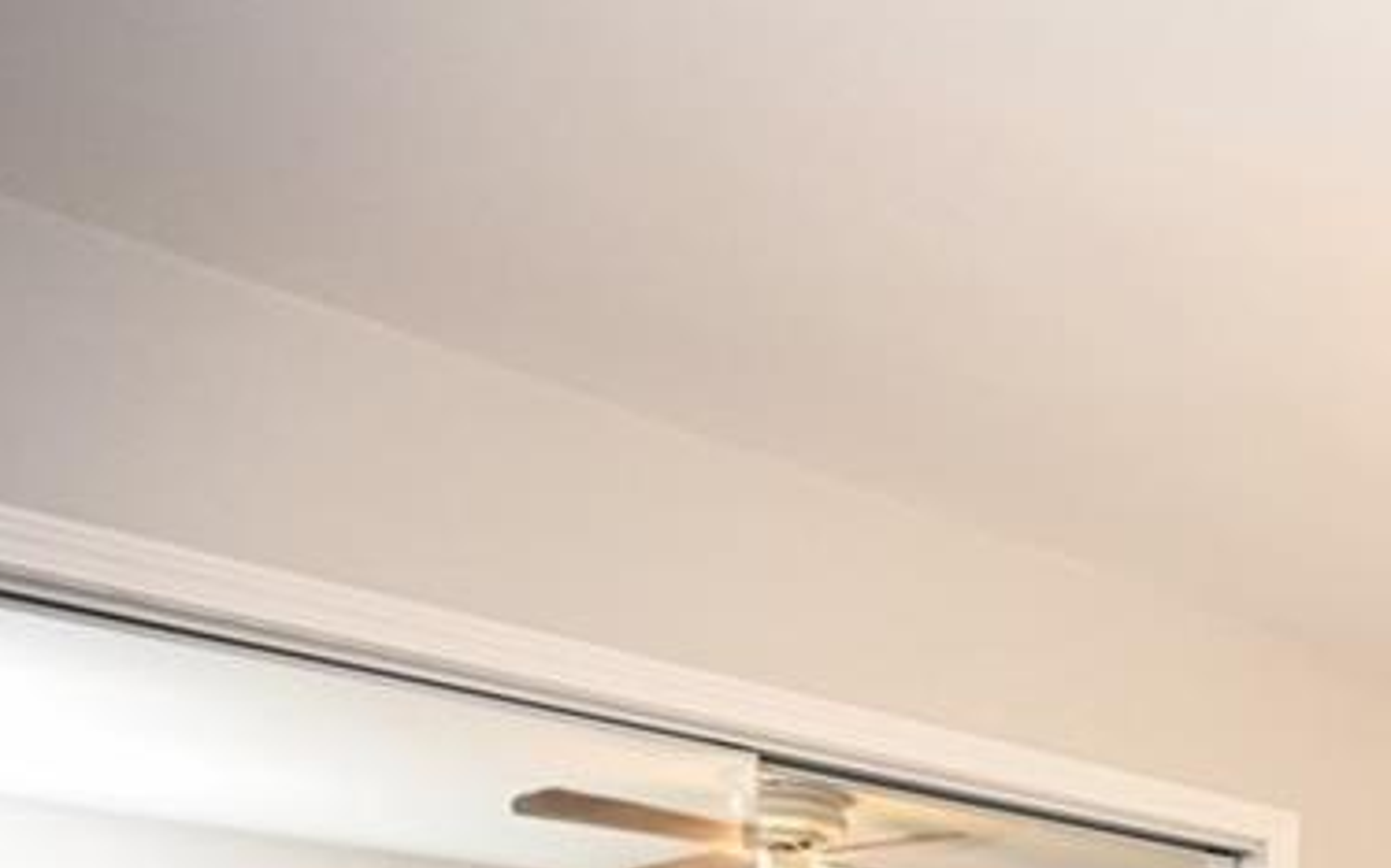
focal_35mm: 39
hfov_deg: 34.4
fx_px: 1478
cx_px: 1836
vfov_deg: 26.5
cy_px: 1194
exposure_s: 1/60
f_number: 4
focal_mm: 14
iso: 1100
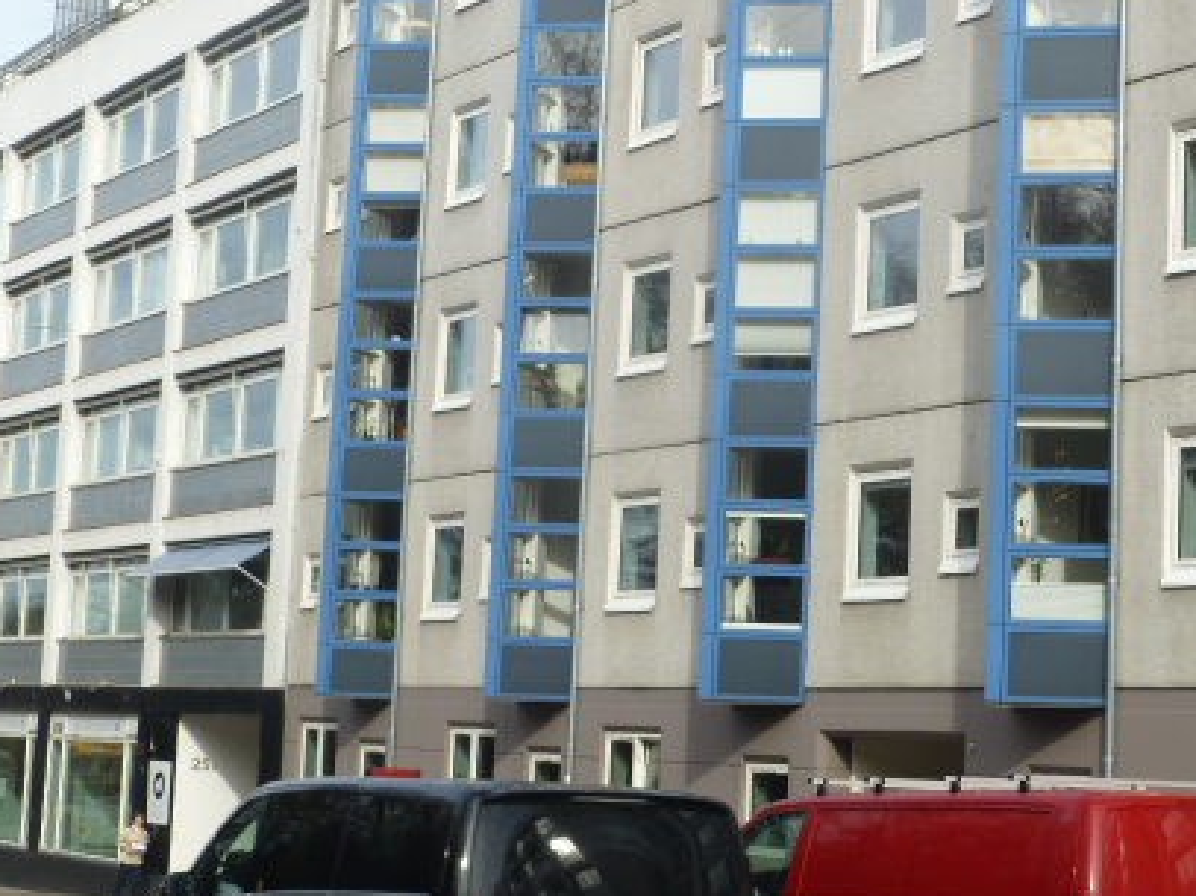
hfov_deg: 22.9
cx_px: 820
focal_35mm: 85
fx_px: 2936
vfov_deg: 17.3
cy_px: 226
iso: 100
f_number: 4.6
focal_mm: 9.7
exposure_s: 1/640
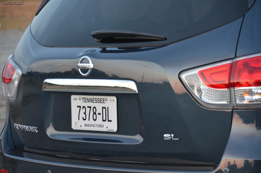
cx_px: 130
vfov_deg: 7.0
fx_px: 1411
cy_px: 86
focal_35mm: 195
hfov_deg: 10.6
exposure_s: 1/50
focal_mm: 130
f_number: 5.6
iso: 1600
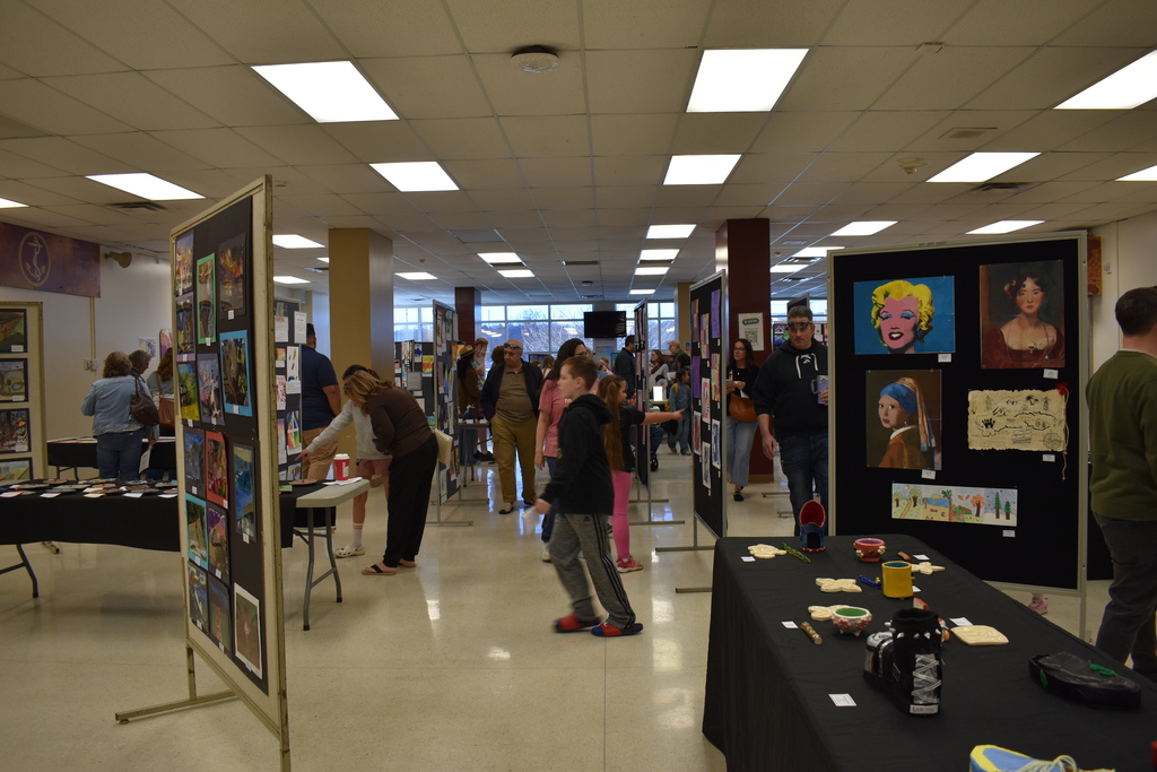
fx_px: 868
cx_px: 578
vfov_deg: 47.9
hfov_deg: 67.4
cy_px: 386
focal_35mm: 27
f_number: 5
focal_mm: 18
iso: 400
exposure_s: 1/100
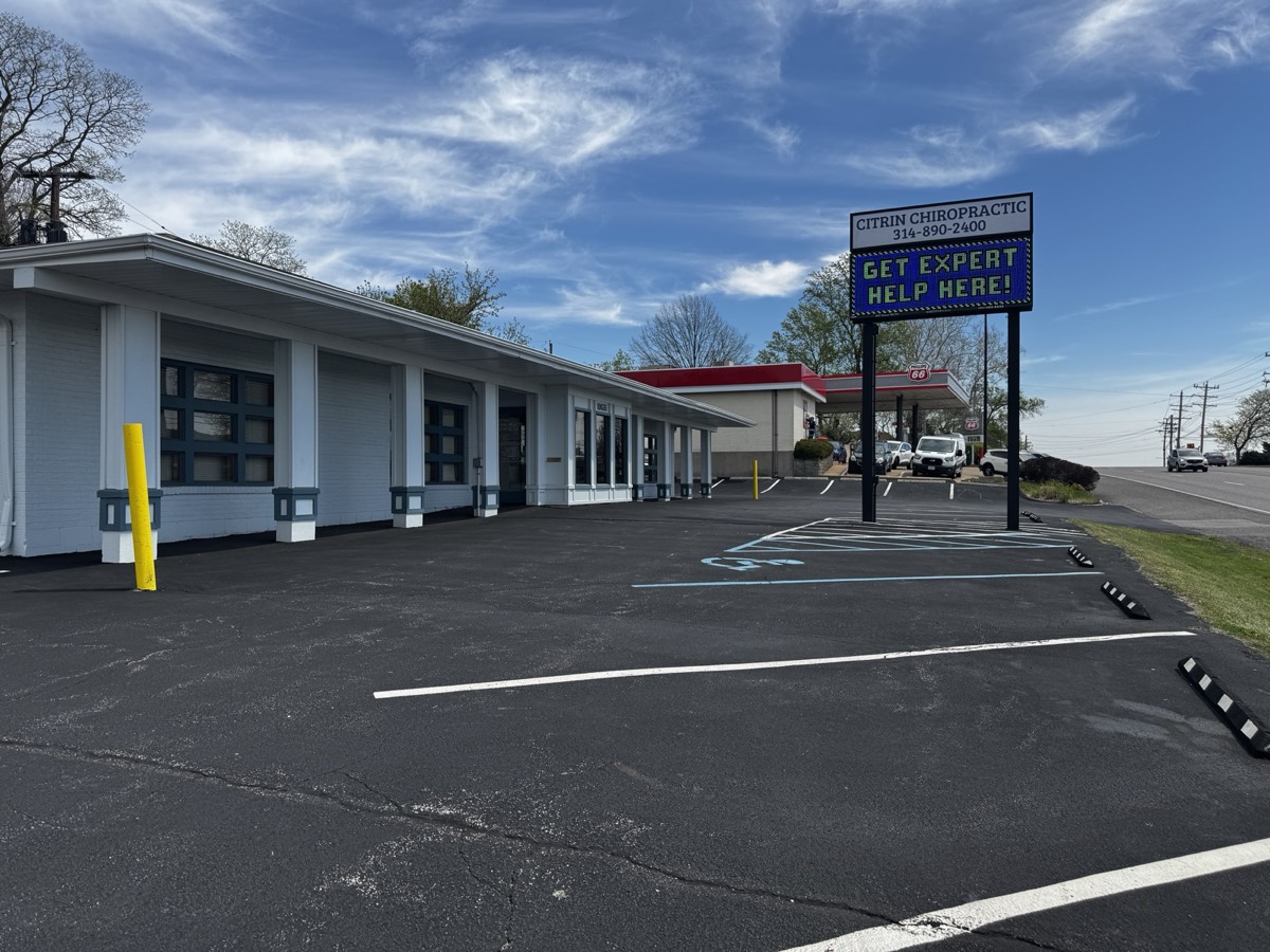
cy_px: 476
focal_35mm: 24
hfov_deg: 71.6
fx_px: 881
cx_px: 635
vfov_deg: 56.8
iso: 80
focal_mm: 6.76
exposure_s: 1/4310
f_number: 1.78
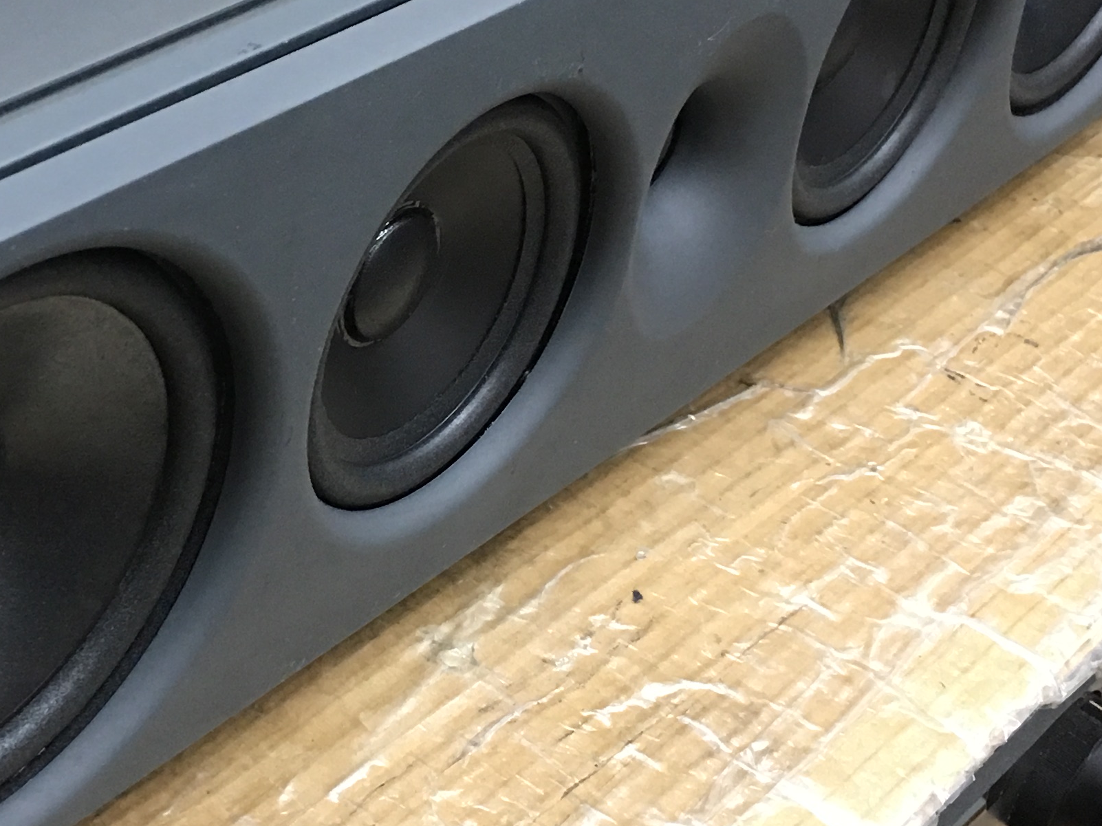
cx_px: 247
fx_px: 2324
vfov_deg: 20.1
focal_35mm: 73
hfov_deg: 26.3
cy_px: 279
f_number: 2.2
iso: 100
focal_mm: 4.15
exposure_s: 1/17
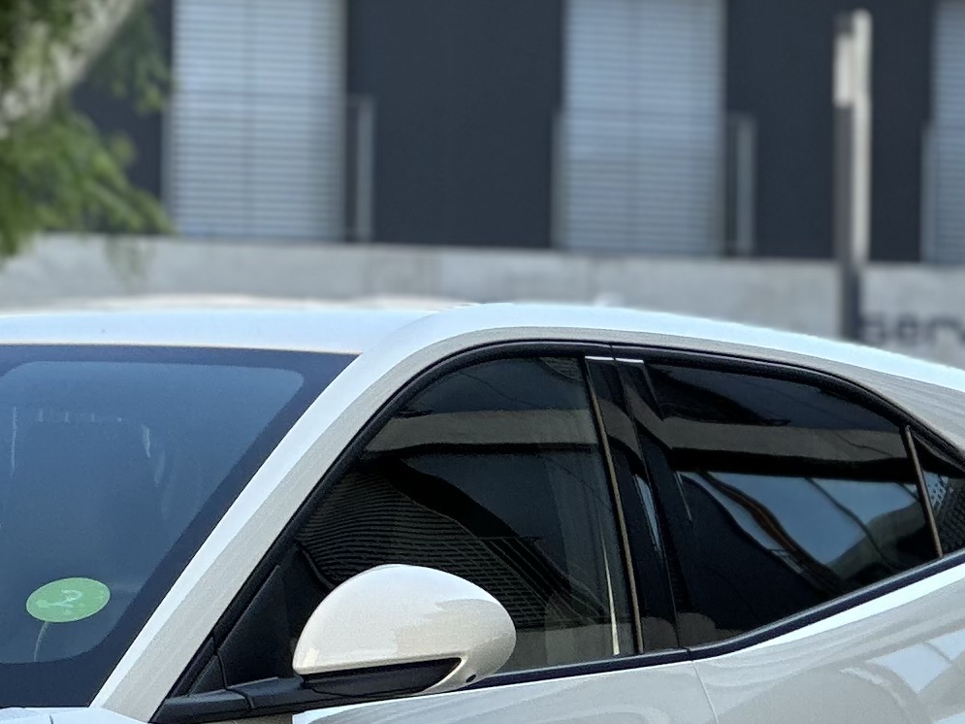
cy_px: 893
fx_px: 8697
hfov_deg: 6.3
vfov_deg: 4.7
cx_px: 46
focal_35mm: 312
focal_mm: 9
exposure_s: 1/210
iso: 25
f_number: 2.8
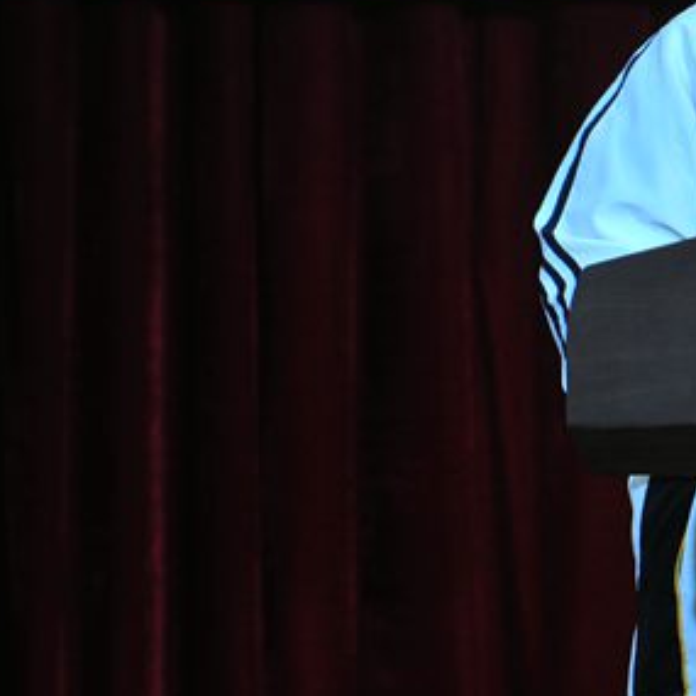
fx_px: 7279
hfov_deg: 5.4
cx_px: 1060
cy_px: -103
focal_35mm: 320
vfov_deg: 5.5
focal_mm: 70
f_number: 2.8
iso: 320
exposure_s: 1/160
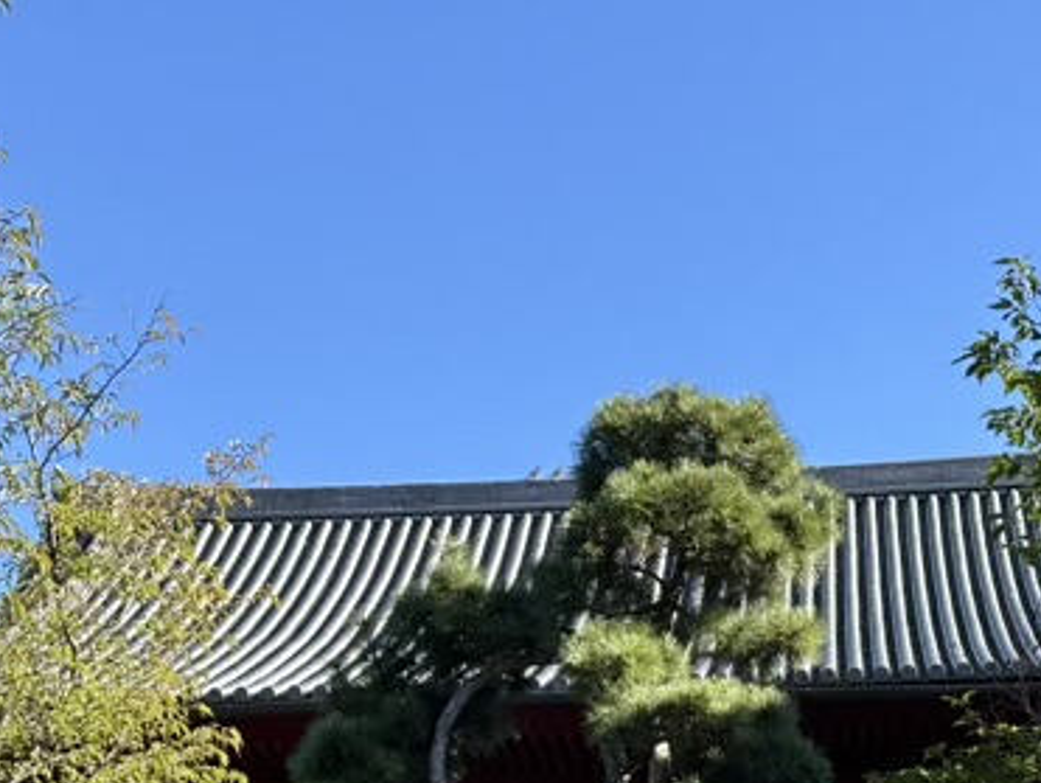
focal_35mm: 98
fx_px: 2950
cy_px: 731
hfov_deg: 20.0
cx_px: 609
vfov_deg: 14.9
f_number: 1.6
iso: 32
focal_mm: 5.96
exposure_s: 1/726
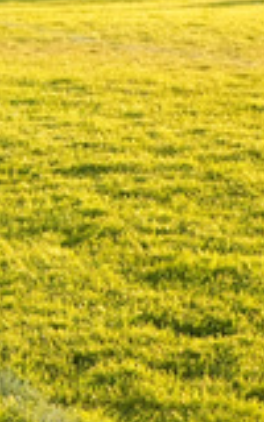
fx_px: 2812
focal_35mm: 244
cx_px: -953
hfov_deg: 4.7
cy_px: 73
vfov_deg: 8.6
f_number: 5.6
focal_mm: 25
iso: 1000
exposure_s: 1/640
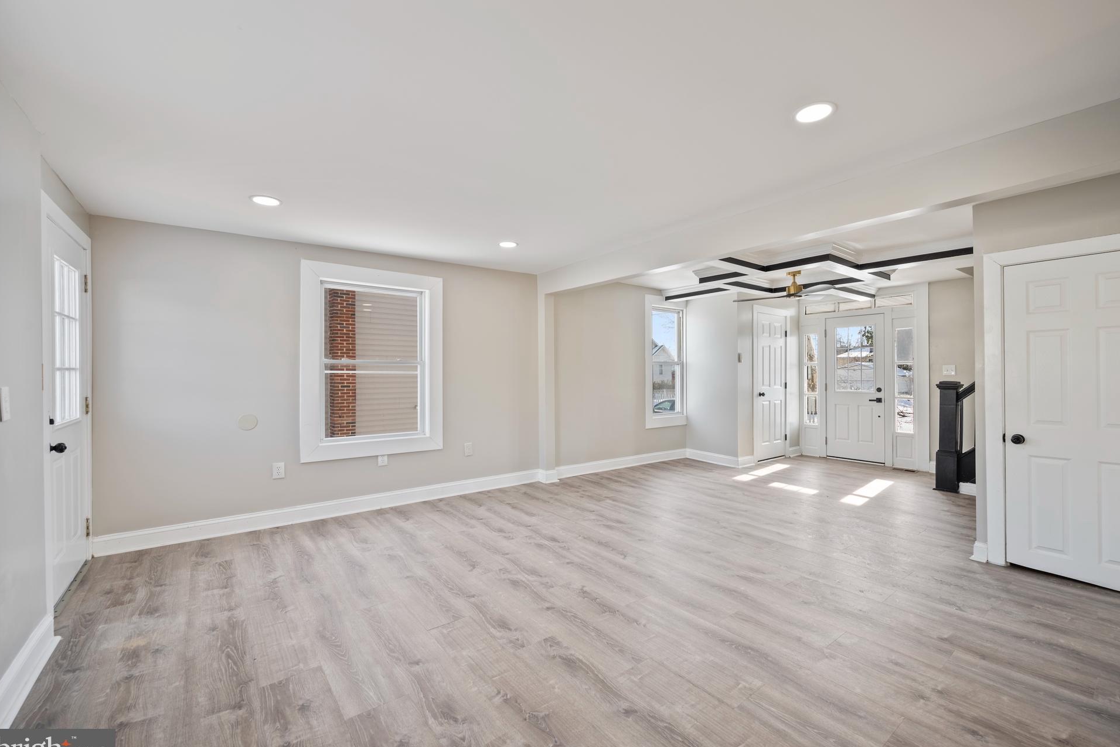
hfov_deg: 100.3
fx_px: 467
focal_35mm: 15
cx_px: 585
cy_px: 371
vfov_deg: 77.4
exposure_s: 1/13
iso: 250
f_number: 8
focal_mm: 14
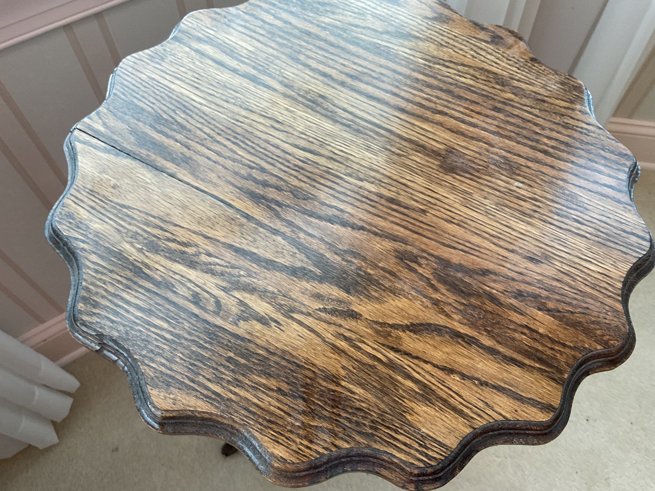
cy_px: 246
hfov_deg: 61.7
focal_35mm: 29
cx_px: 328
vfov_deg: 48.2
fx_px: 549
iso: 100
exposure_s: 1/60
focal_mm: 3
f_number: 1.8
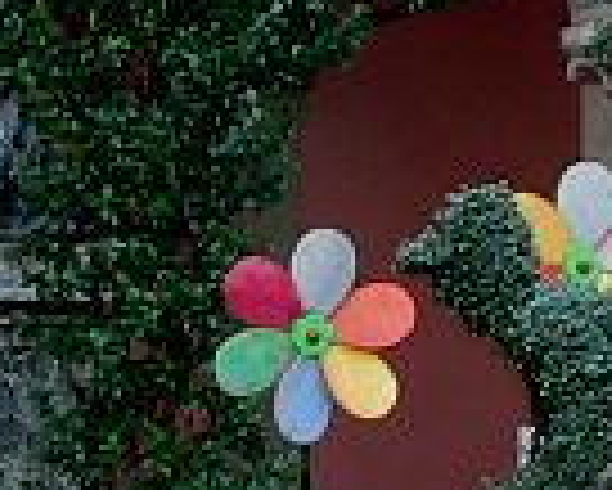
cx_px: 882
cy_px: 409
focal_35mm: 264
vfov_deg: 5.9
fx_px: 4785
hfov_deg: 7.2
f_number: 2.8
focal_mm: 6
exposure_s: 1/40
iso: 80
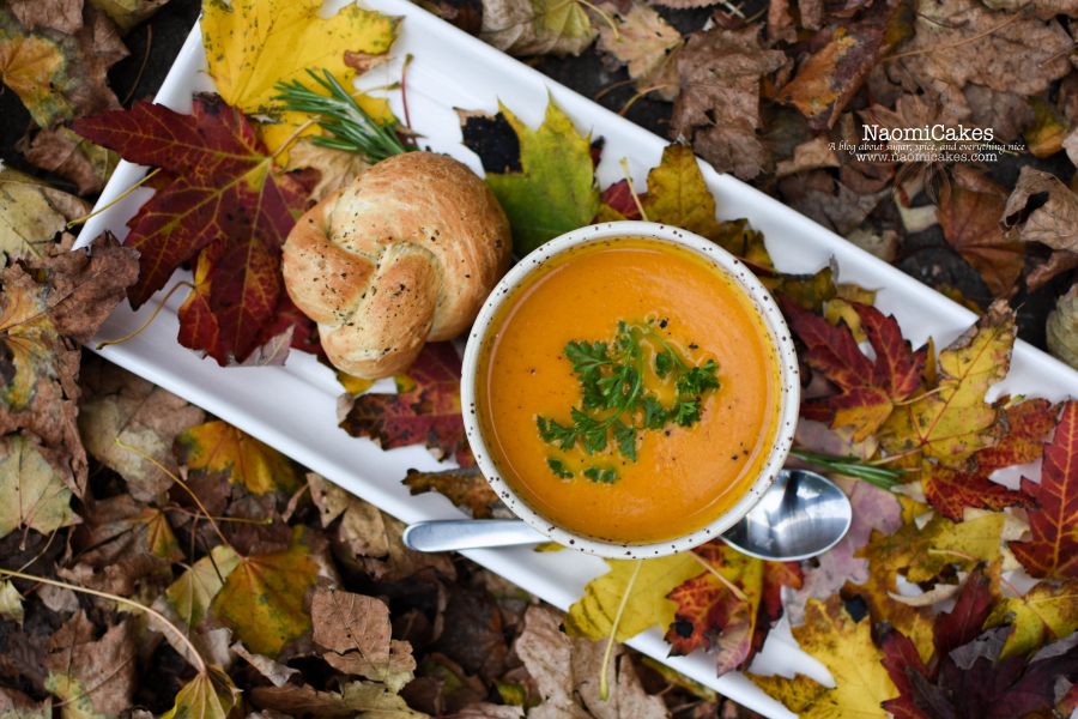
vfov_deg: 25.8
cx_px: 539
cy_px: 360
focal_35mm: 52
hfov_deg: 37.9
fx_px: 1572
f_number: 2
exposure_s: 1/160
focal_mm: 35
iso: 320
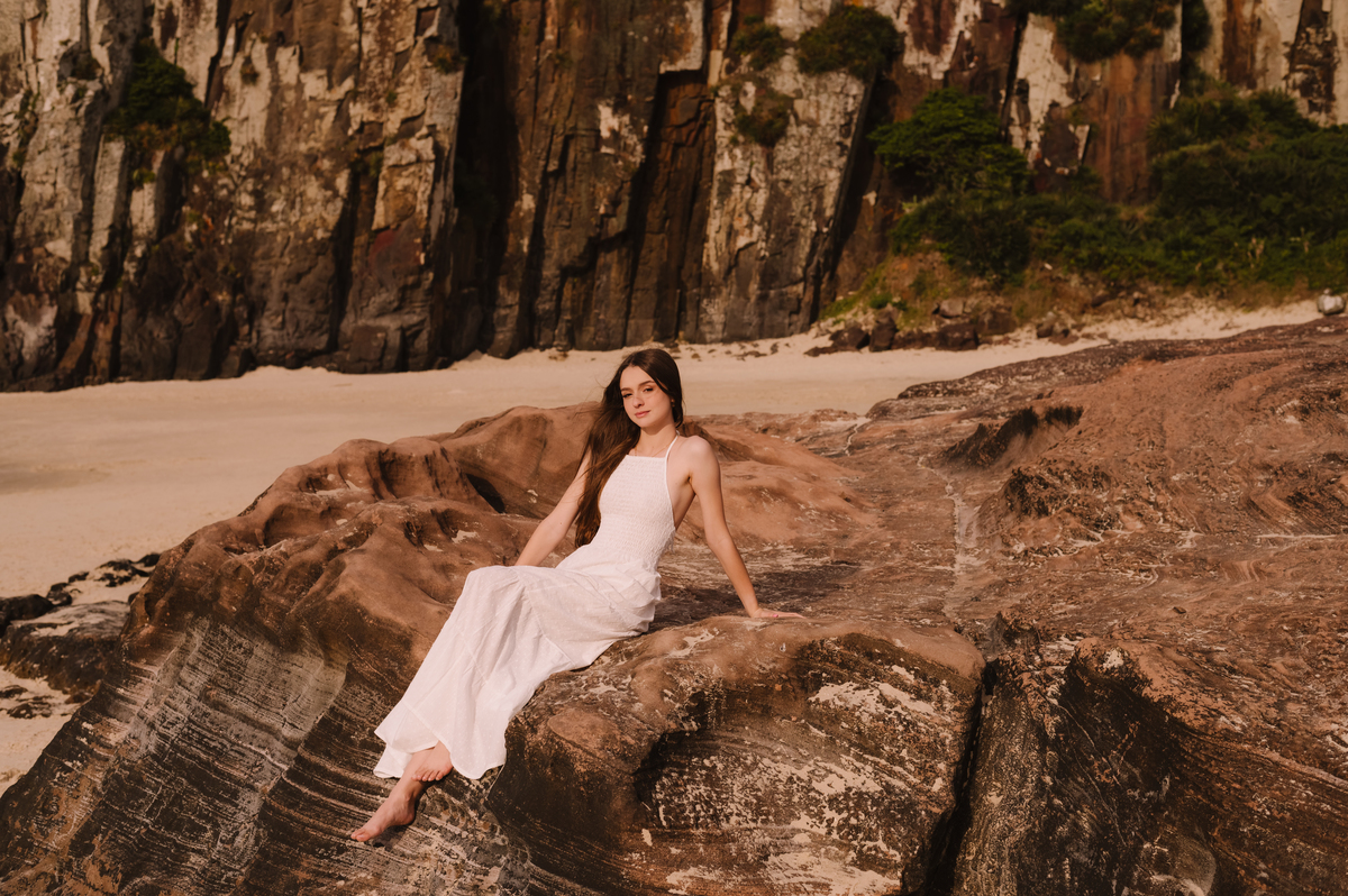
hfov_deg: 39.6
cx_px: 674
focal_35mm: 50
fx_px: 1871
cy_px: 448
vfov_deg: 26.9
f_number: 5
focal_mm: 50
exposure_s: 1/2500
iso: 320
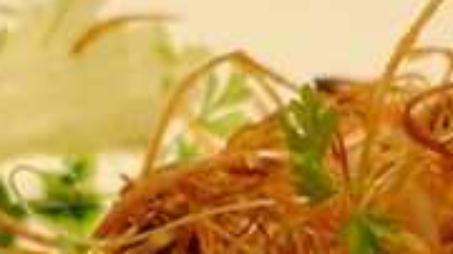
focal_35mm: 91
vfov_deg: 12.4
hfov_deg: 23.4
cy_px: 416
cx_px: 282
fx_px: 1092
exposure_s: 1/30
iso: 640
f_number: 1.8
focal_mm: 8.8
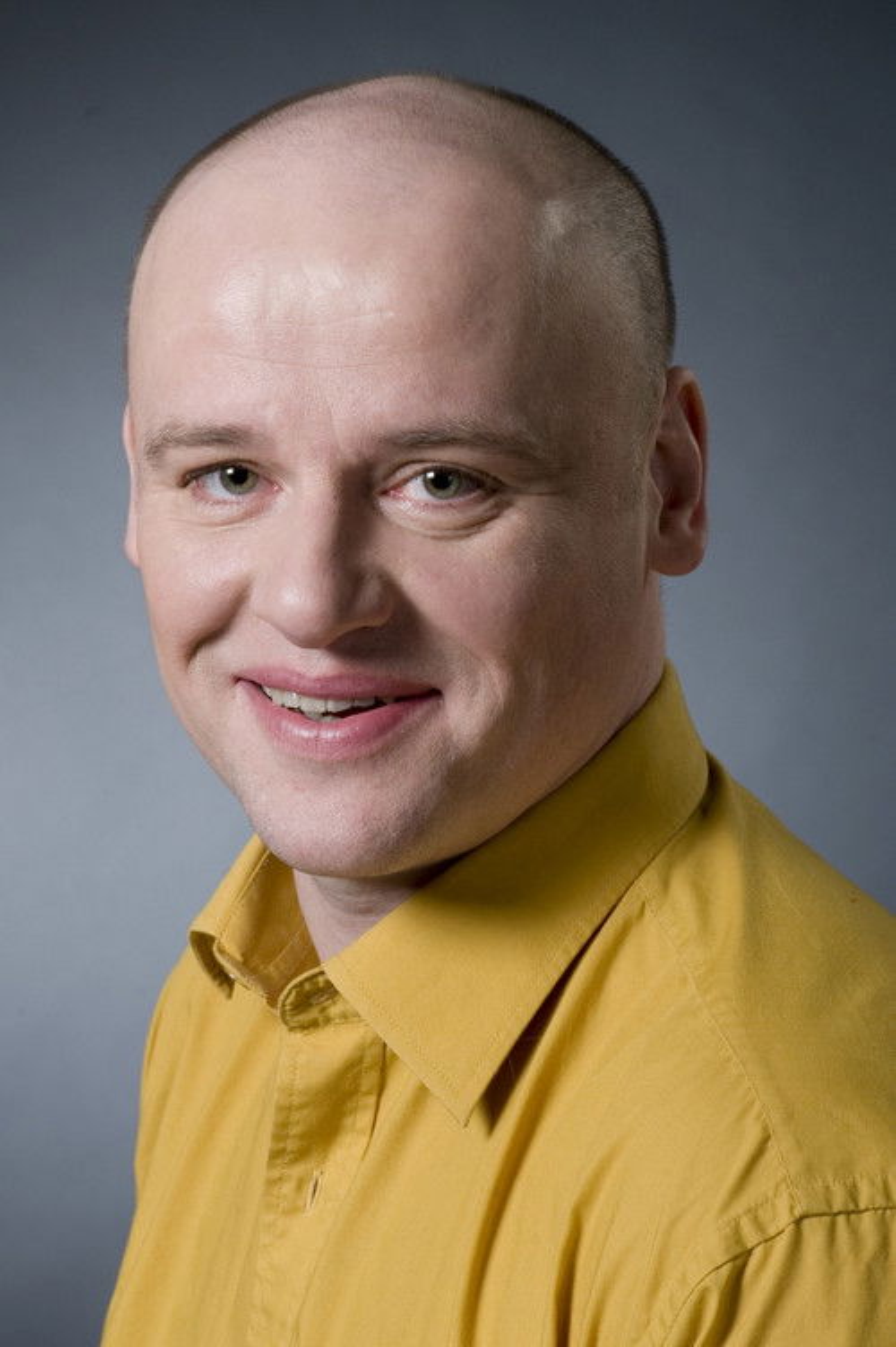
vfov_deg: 19.5
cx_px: 448
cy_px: 674
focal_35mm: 105
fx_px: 3927
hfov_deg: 13.0
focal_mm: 105
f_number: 14
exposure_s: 1/200
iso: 200
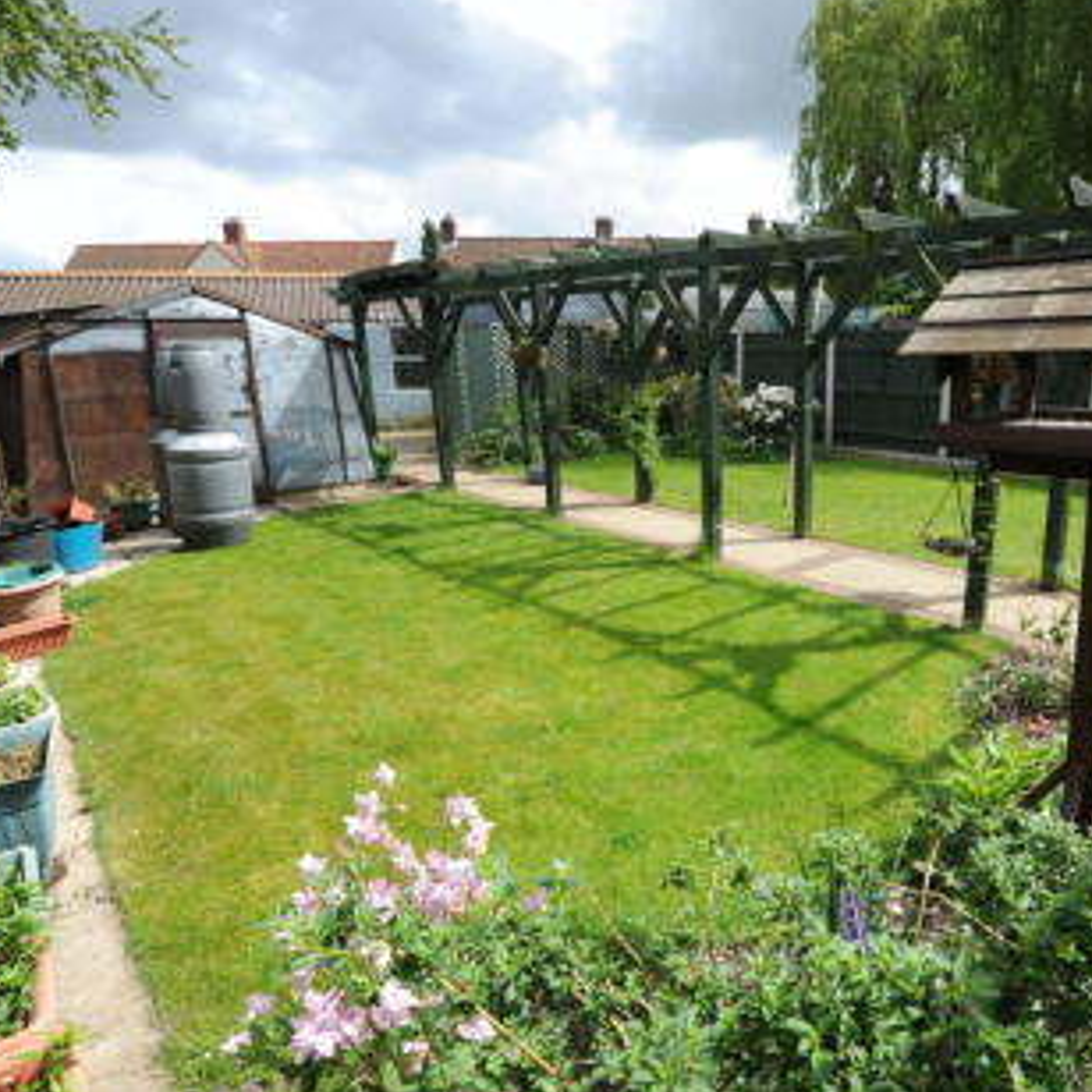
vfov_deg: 72.1
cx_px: 737
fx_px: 749
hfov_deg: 69.9
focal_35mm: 21
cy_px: 541
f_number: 11
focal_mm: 16
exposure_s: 1/500
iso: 800
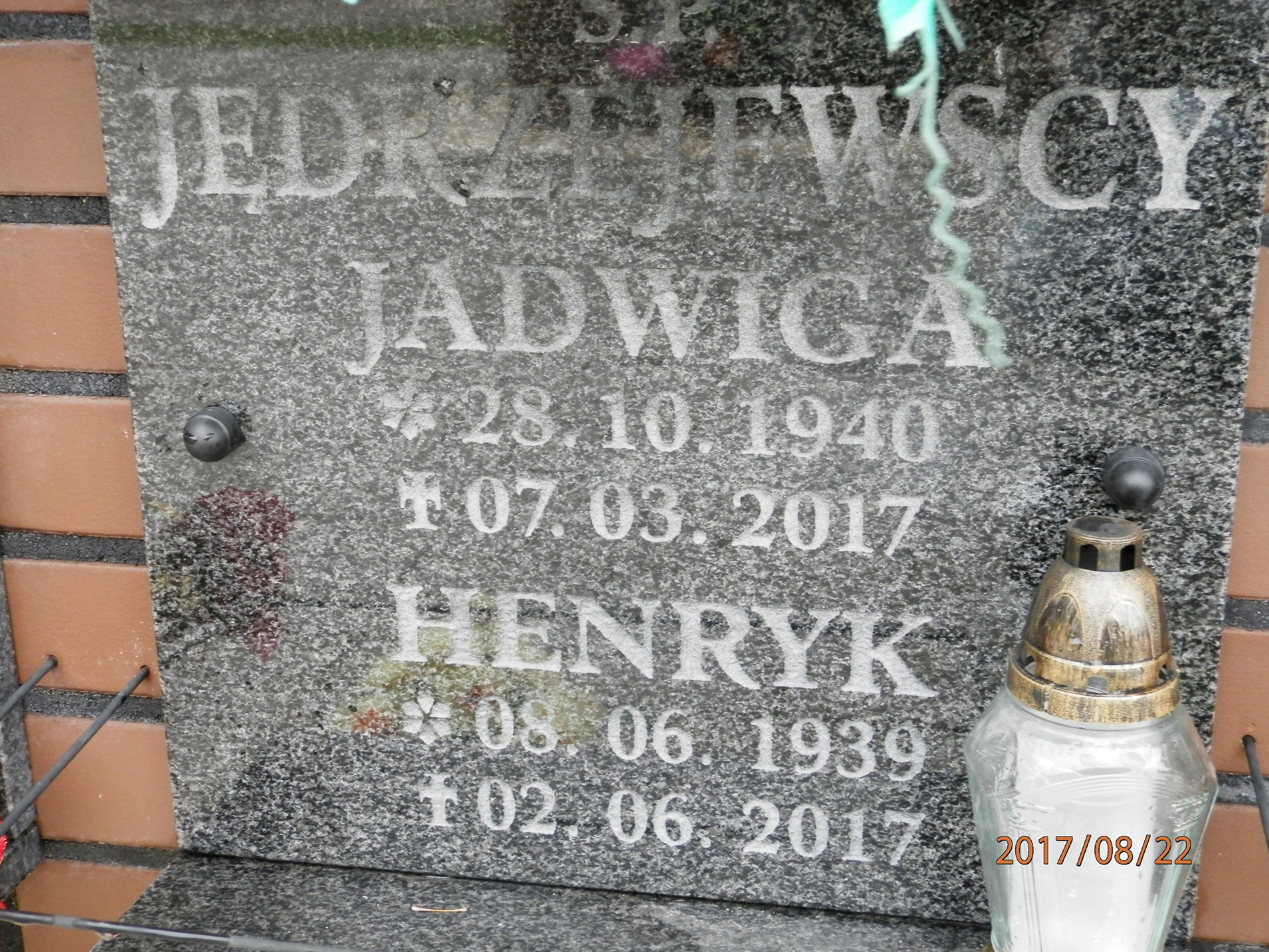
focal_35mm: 46
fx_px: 1686
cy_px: 476
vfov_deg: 31.5
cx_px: 634
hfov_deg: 41.2
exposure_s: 1/30
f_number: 3.6
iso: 200
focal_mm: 8.2
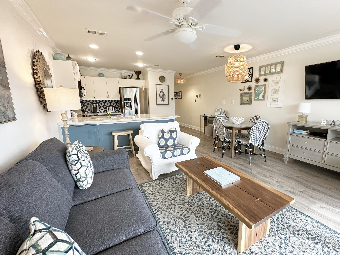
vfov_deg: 78.1
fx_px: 157
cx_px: 193
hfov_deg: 93.9
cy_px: 131
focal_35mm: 16
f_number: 2.2
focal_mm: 2.22
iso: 250
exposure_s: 1/120
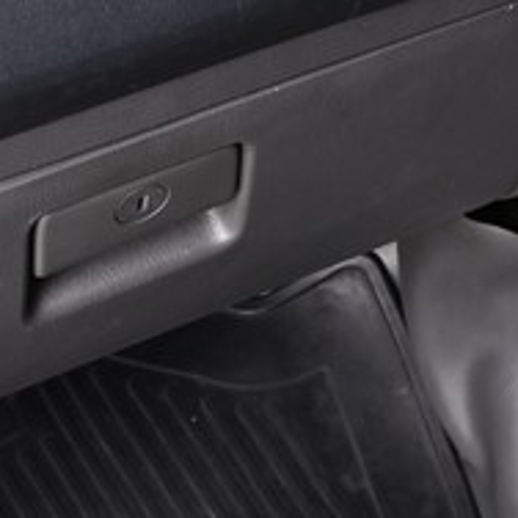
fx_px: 2395
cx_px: 758
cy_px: -355
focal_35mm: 141
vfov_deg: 11.6
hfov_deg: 11.8
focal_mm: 28.5
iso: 280
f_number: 5.6
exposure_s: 1/180
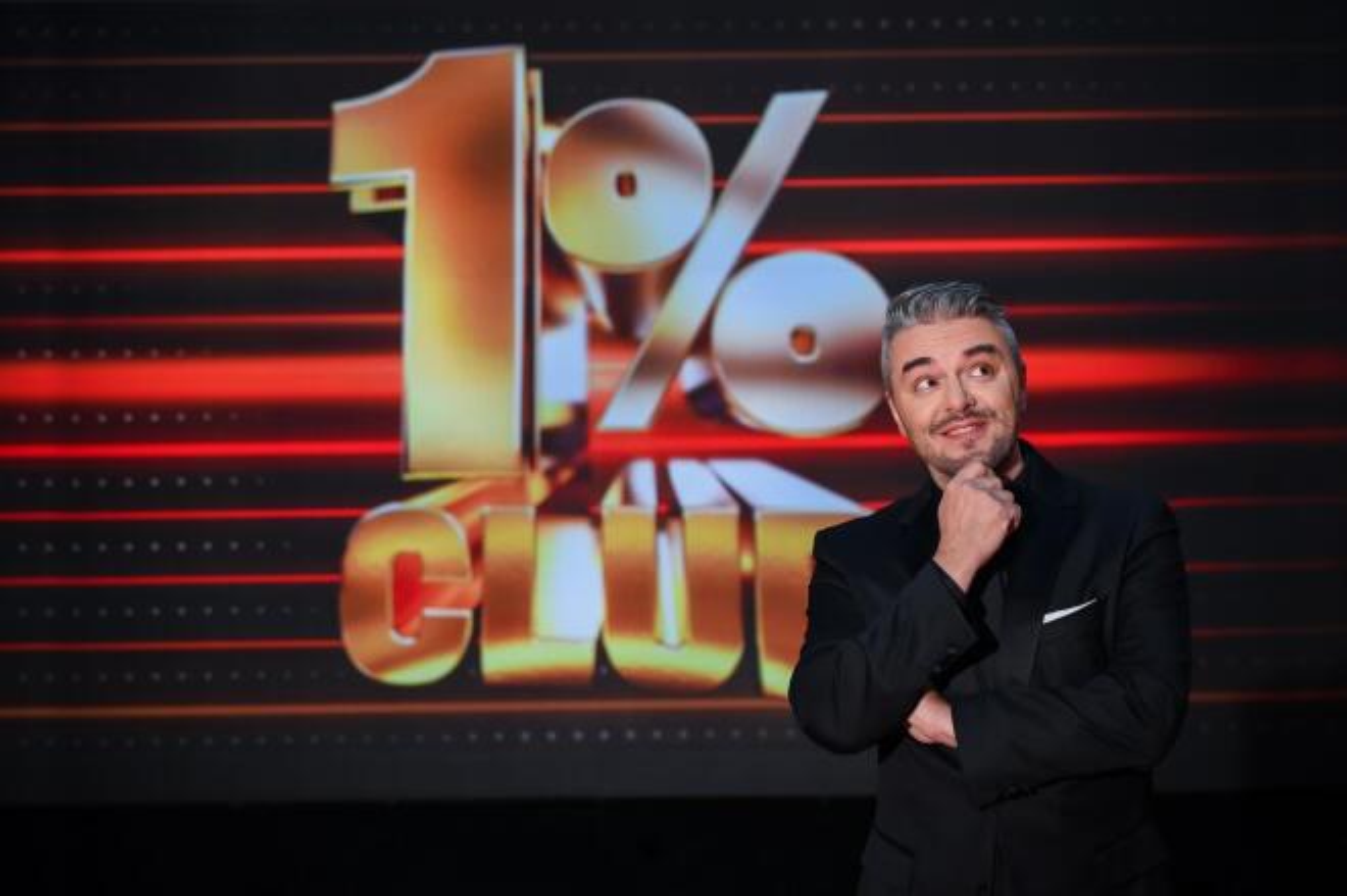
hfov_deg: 36.9
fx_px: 2019
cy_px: 448
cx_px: 674
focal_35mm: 54
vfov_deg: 25.0
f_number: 4
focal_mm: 54
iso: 1000
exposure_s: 1/160
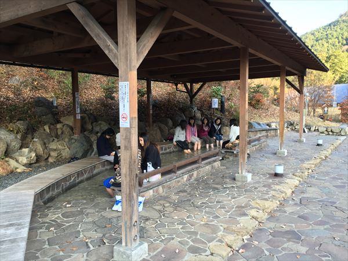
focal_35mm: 29
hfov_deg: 61.7
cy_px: 130
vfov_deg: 48.2
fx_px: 292
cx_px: 174
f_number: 2.2
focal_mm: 4.15
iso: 40
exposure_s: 1/120
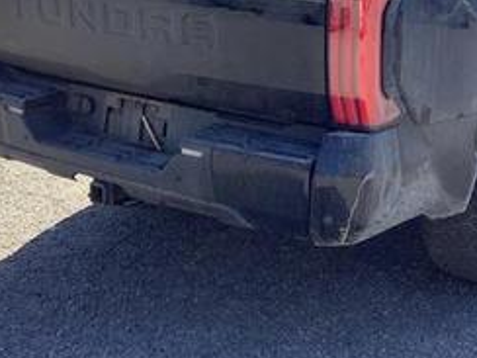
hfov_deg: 30.0
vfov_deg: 22.7
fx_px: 882
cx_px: 330
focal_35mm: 64
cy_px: 86
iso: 25
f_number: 2.4
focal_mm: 3.3
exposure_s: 1/273
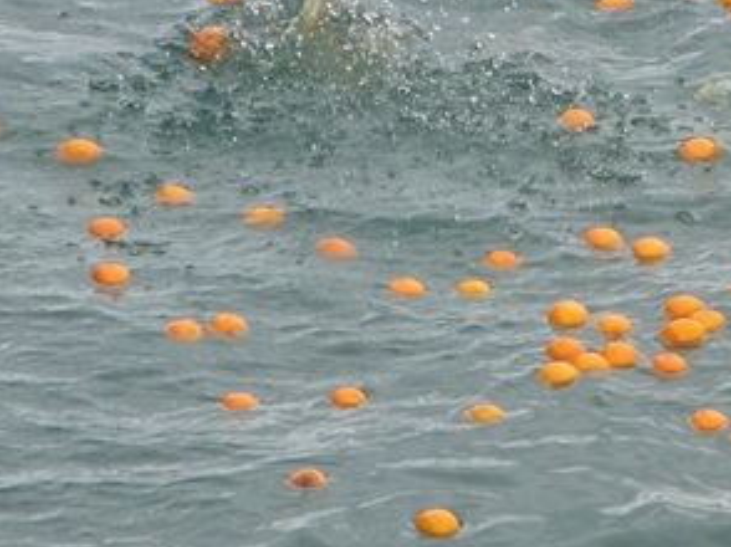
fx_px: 27578
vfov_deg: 1.1
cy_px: 12
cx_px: 356
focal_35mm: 1307
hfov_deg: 1.5
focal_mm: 108
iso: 400
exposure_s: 1/500
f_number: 5.2
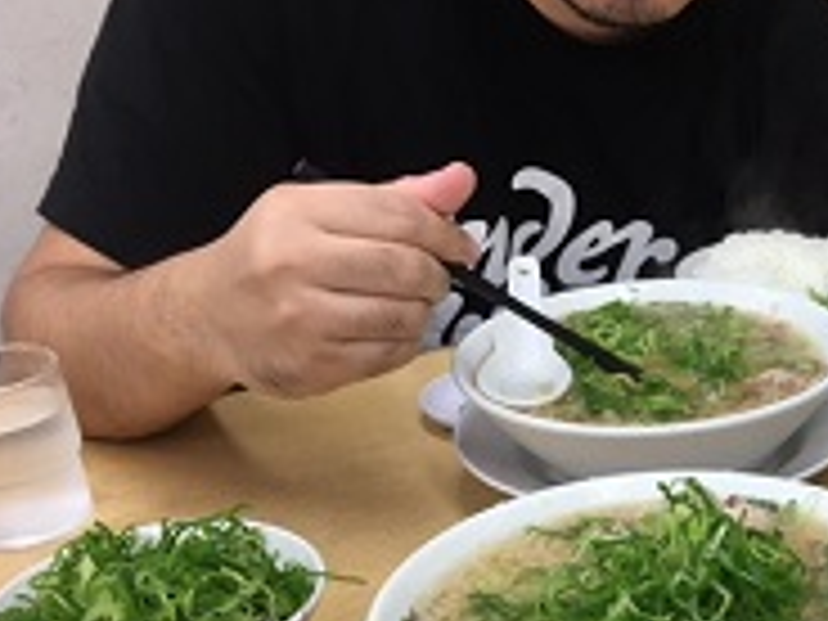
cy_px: 567
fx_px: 1316
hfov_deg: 32.8
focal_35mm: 55
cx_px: 774
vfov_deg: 25.7
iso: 25
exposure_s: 1/30
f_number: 2.2
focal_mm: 4.15
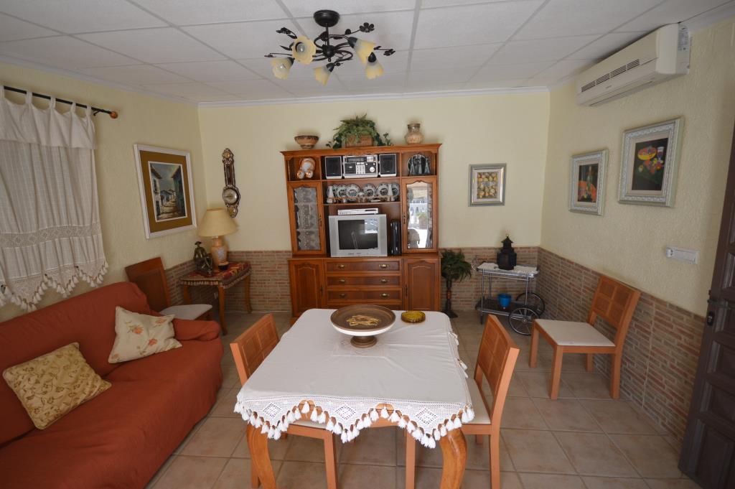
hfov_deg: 100.4
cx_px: 368
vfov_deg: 77.2
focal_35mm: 15
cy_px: 244
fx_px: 306
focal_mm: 10
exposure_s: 1/60
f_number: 4
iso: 400
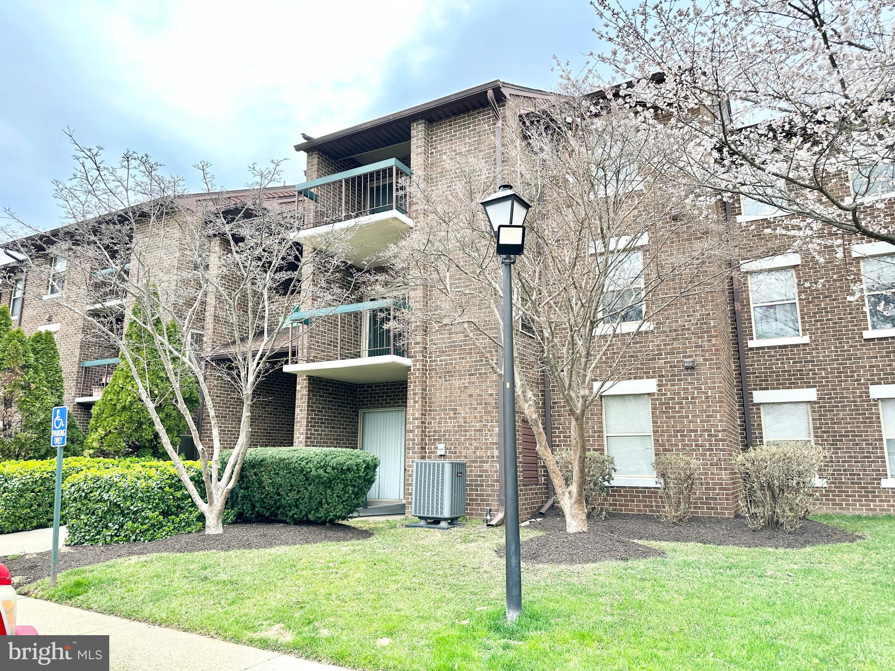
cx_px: 448
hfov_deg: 71.6
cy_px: 336
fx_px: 621
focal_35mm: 24
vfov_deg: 56.8
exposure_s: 1/630
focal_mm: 6.86
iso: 80
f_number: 1.78
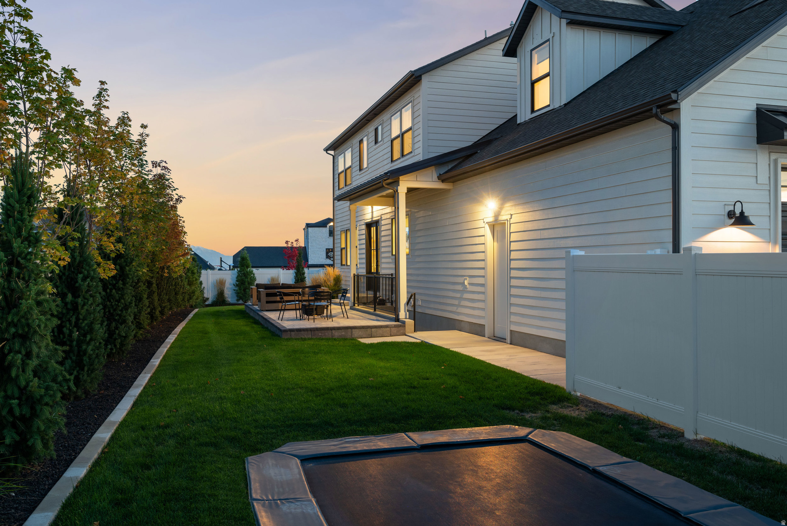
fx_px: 656
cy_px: 263
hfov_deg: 61.9
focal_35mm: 30
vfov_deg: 43.6
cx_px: 394
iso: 250
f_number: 7.1
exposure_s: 1.6
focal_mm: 30
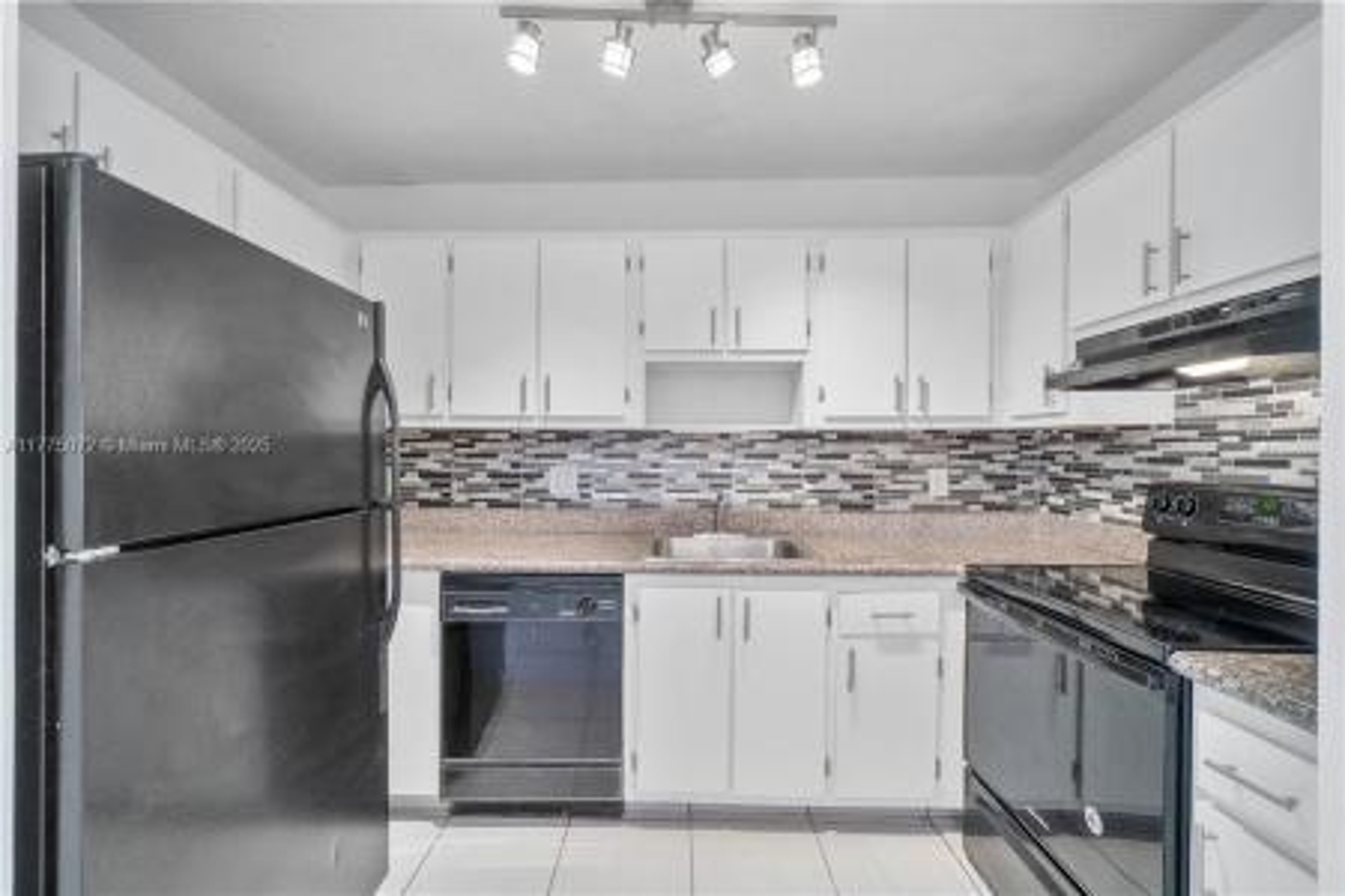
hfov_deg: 100.4
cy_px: 448
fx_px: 560
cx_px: 672
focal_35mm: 15
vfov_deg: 77.3
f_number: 11
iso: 160
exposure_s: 1/2
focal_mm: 10
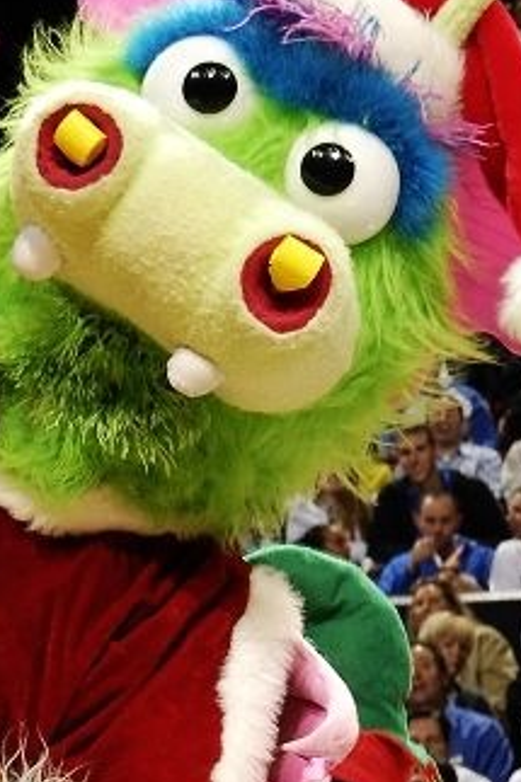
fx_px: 3607
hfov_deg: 8.2
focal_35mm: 166
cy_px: 702
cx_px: 58
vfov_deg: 12.3
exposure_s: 1/160
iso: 250
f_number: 5.6
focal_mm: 42
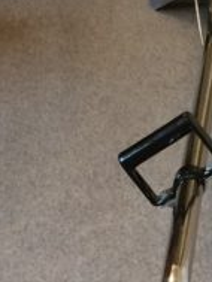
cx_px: 237
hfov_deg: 9.4
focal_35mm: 157
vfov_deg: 12.6
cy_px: 139
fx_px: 1281
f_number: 2.2
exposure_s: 1/33
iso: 125
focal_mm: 4.15
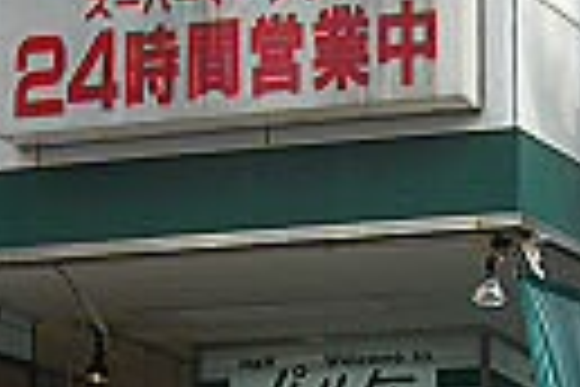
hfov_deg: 14.8
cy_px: 506
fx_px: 2223
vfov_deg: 9.7
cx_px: 400
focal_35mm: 138
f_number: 2.8
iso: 80
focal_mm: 7.9
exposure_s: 1/320
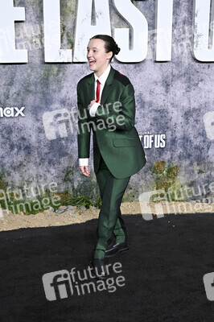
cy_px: 161
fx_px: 411
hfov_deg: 29.2
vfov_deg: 42.8
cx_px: 107
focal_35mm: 46
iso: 400
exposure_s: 1/250
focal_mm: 46
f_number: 6.3
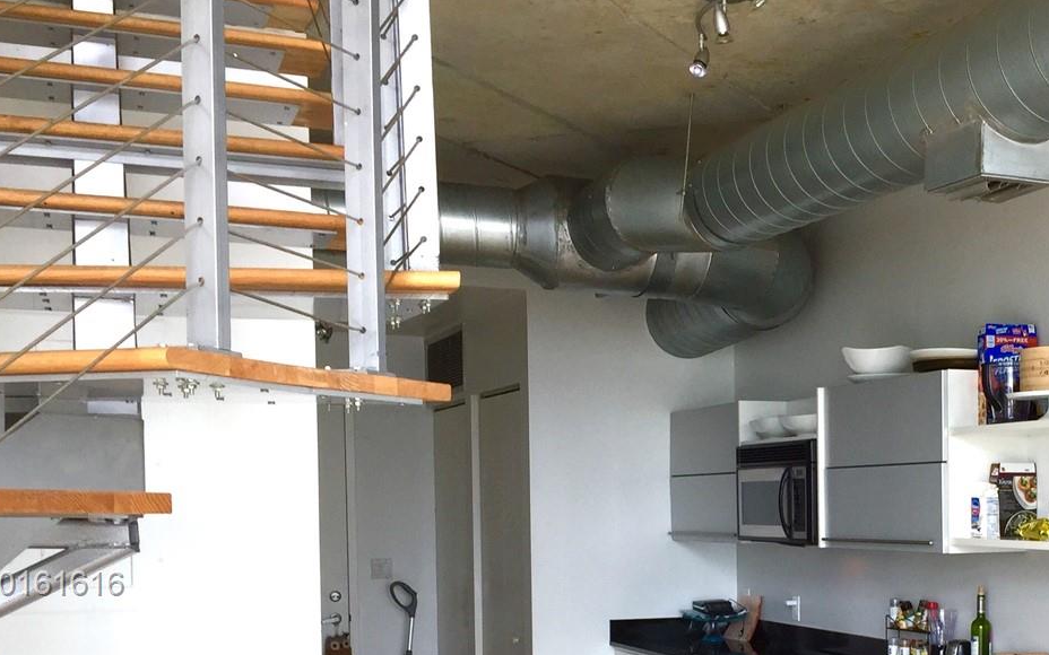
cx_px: 856
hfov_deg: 36.7
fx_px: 1515
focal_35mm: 53
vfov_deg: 23.8
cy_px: 585
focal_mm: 4.15
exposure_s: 1/120
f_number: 2.2
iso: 32
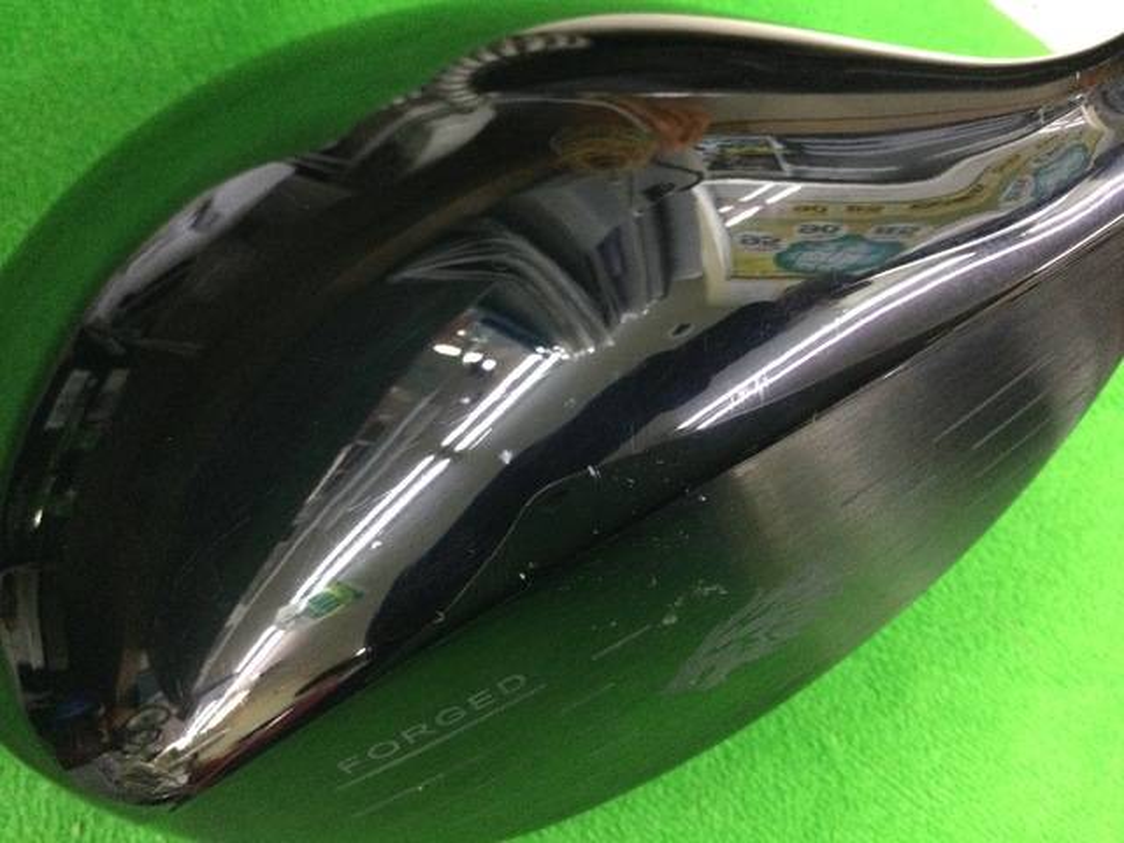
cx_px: 562
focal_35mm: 31
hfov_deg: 58.4
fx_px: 1007
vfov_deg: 45.4
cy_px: 422
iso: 250
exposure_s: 1/15
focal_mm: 3.3
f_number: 2.4
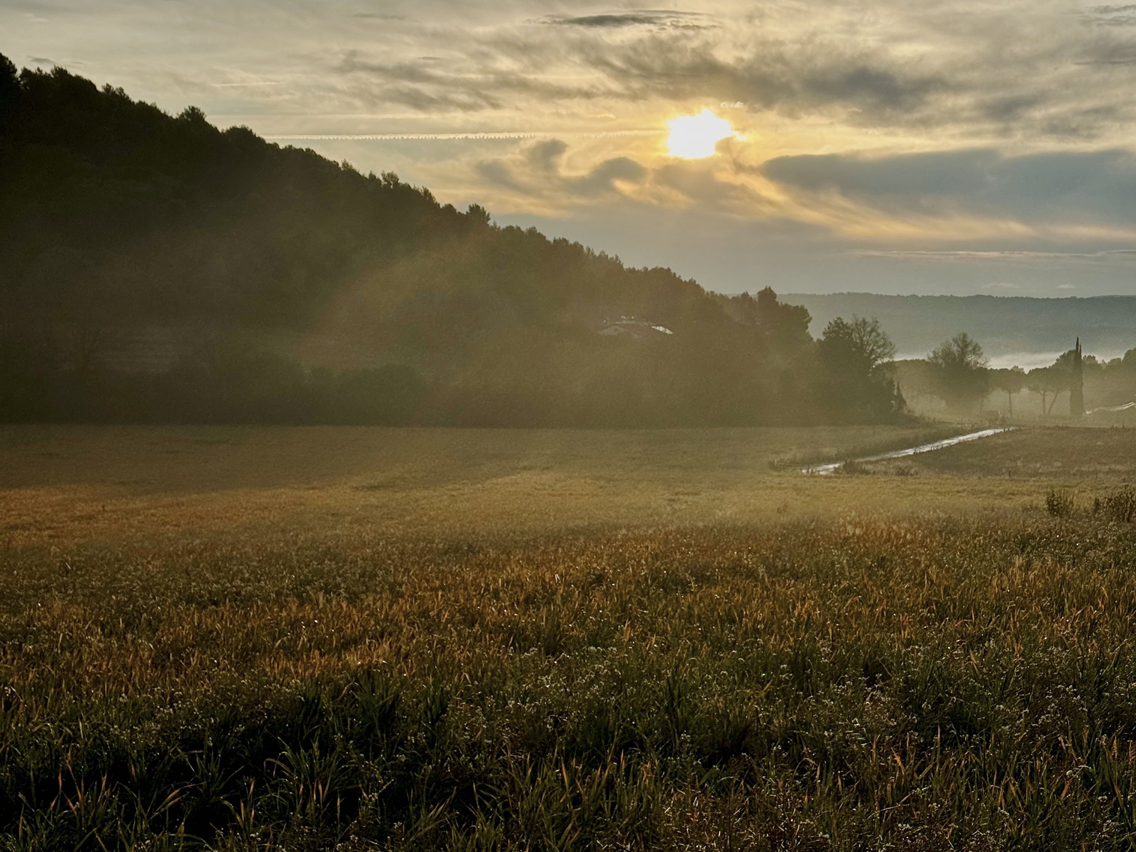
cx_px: 568
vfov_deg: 30.3
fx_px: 1575
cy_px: 426
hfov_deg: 39.7
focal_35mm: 48
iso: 64
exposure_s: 1/9009
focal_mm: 6.76
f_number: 1.78
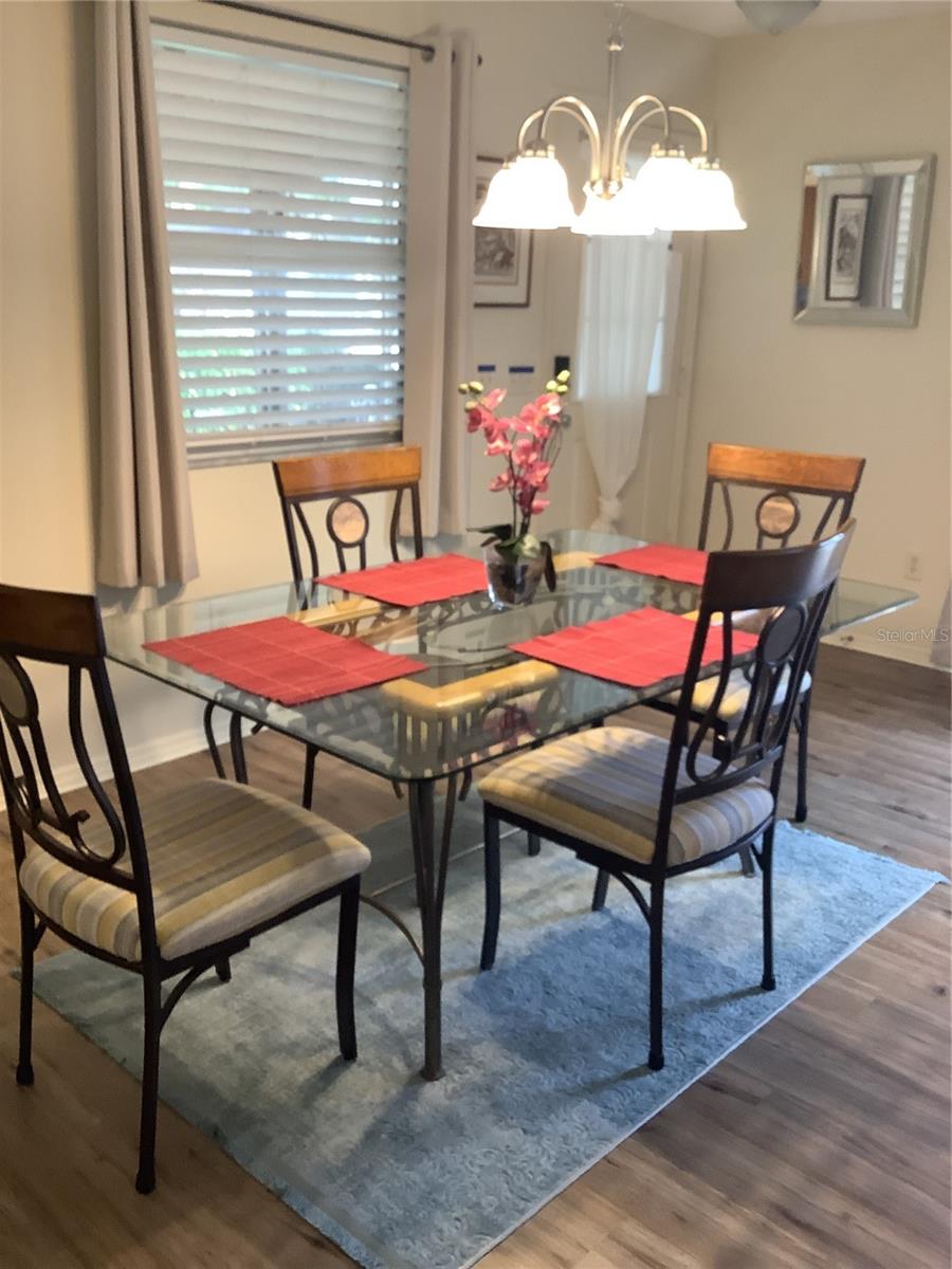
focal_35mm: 31
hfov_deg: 45.4
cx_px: 476
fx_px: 1137
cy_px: 634
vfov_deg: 58.4
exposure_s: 1/60
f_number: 2.4
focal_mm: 3.3
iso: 160
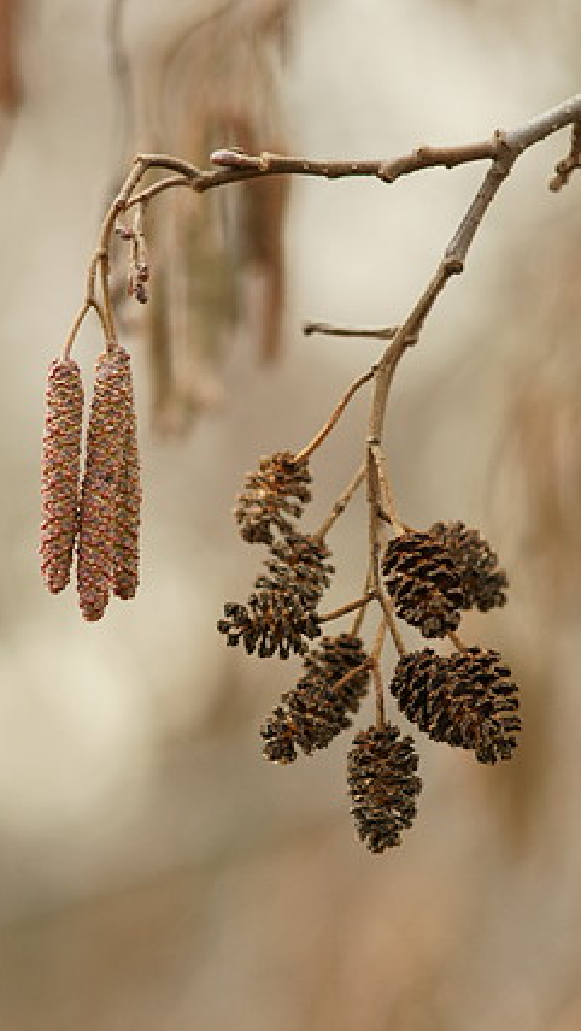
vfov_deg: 13.6
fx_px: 4324
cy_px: 516
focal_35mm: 158
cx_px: 290
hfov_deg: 7.7
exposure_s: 1/250
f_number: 4
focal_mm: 100
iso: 400
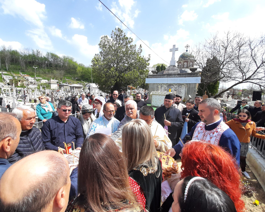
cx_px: 121
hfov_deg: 100.4
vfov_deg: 88.0
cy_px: 105
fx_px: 110
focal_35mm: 14
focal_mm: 1.42
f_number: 2.2
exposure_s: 1/566
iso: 40
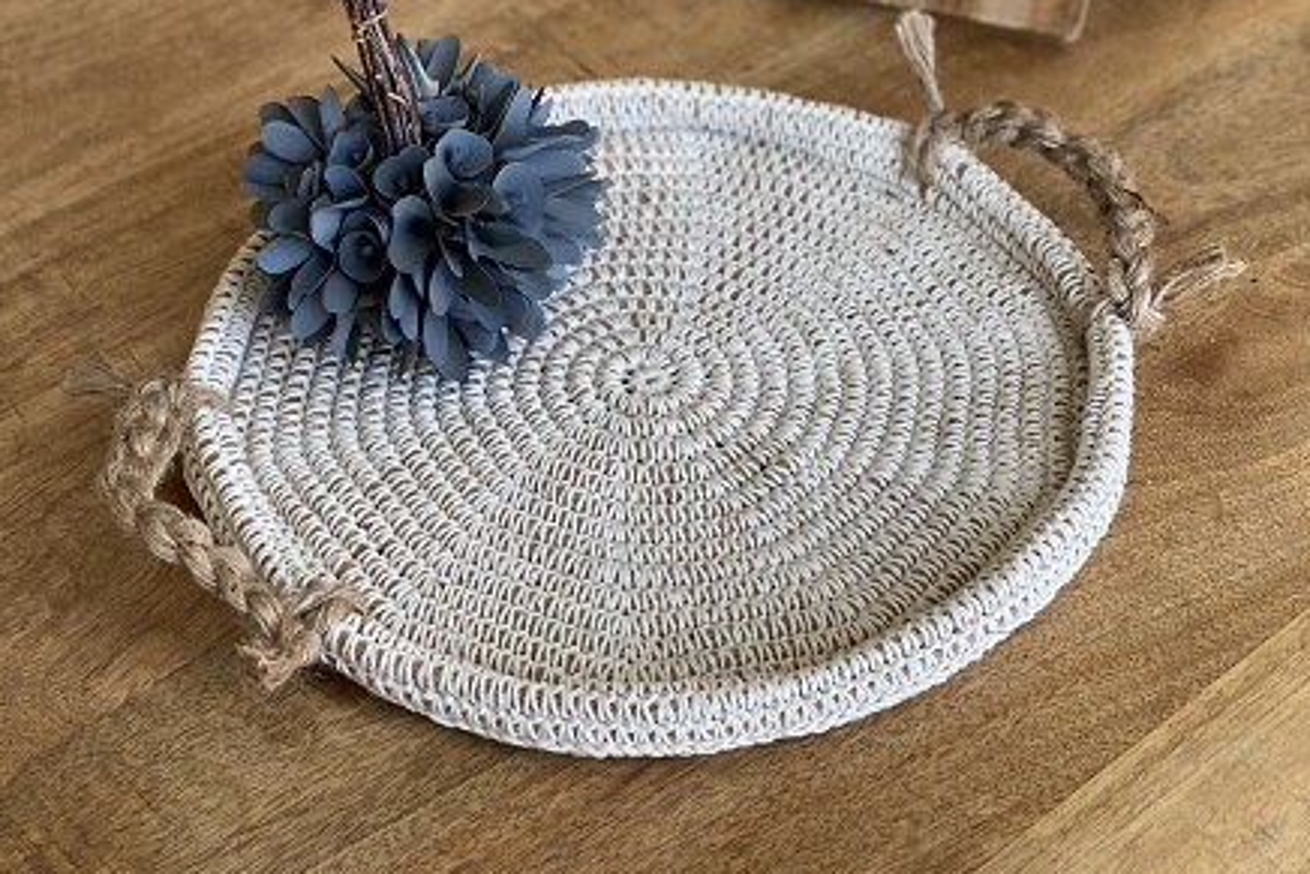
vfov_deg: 21.9
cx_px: 694
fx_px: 2257
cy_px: 362
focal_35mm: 62
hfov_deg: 32.4
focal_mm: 6
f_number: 2
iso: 80
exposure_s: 1/122
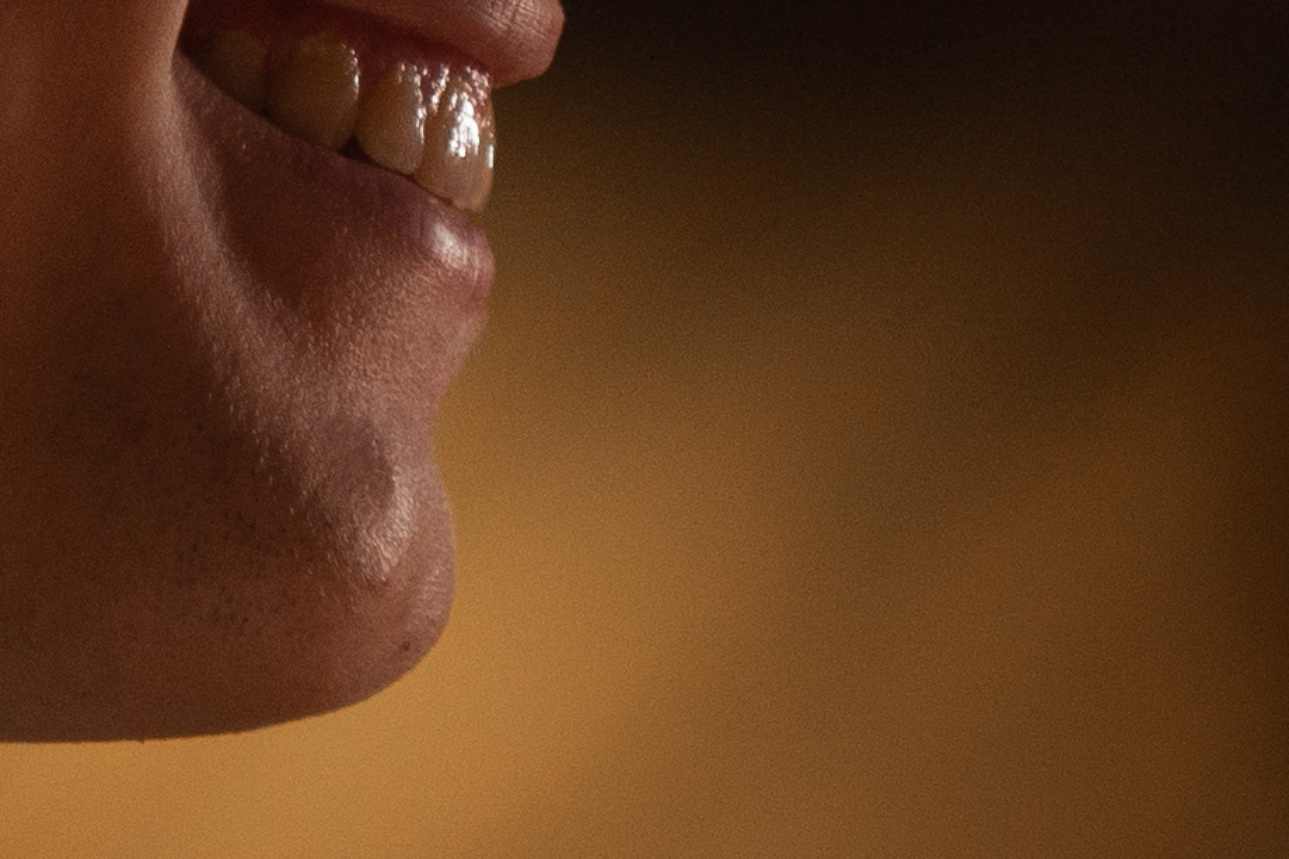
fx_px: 11670
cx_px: 3838
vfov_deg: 4.1
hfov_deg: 5.9
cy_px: 2213
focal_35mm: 326
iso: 400
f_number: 1.8
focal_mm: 50
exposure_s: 1/100
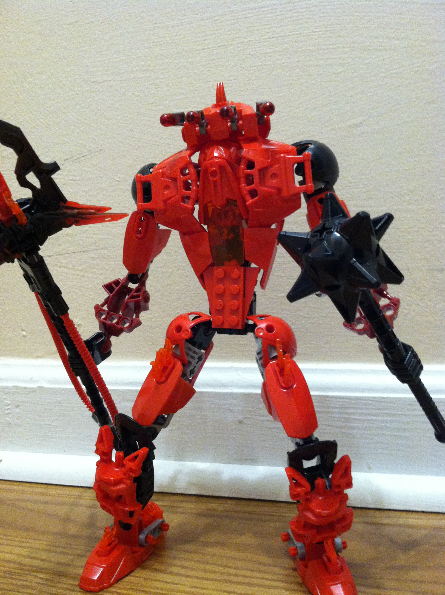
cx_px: 222
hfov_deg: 40.6
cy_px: 298
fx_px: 602
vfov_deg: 52.7
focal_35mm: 35
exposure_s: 1/15
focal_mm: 3.85
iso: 320
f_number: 2.8
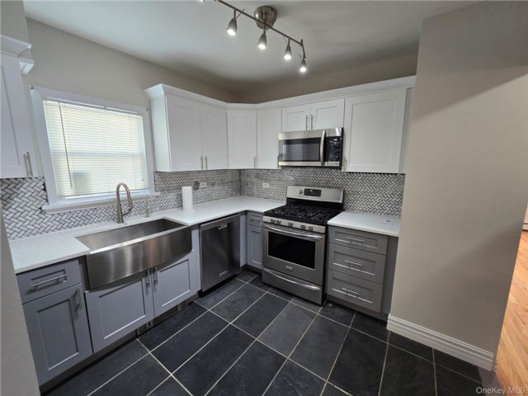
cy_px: 198
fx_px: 198
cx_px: 264
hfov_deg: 106.2
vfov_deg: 89.9
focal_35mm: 13
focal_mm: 2.2
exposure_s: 1/60
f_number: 2.2
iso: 200
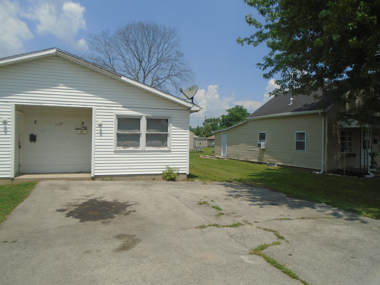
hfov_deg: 67.3
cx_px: 190
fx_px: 285
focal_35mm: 26
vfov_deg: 53.1
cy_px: 142
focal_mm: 4.6
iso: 100
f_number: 8
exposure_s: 1/250
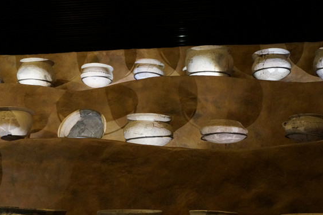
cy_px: 131
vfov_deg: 24.6
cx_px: 144
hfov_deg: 36.4
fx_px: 491
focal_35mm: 55
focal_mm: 23
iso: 3200
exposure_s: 1/30
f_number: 4
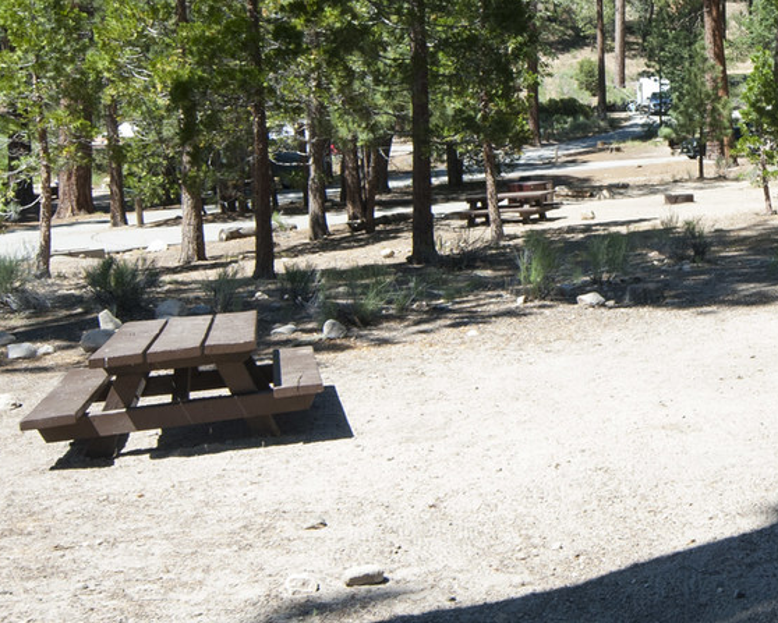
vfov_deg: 26.5
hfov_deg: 30.4
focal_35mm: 57
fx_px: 1313
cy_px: 183
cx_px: 802
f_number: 7.1
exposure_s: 1/200
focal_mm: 14
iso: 200
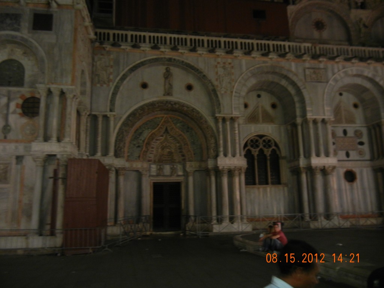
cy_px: 144
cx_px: 192
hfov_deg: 60.0
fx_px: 333
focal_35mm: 30
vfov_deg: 46.8
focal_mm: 5.4
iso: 400
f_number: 3.5
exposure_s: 1
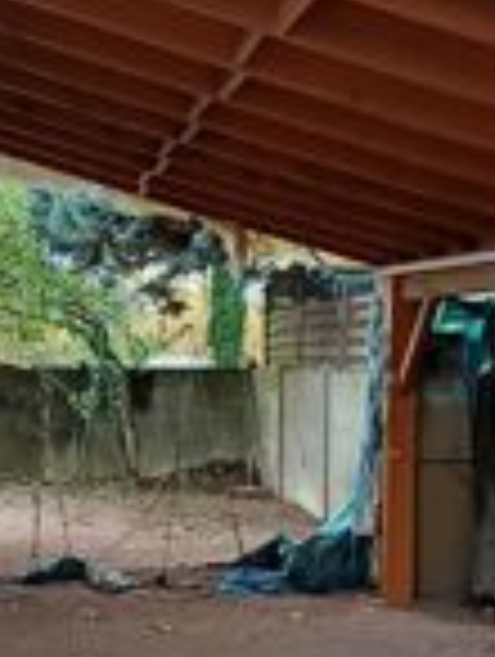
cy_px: 493
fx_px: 1331
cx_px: 207
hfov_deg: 21.1
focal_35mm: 70
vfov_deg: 27.4
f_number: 1.7
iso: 122
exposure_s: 1/50
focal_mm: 5.31
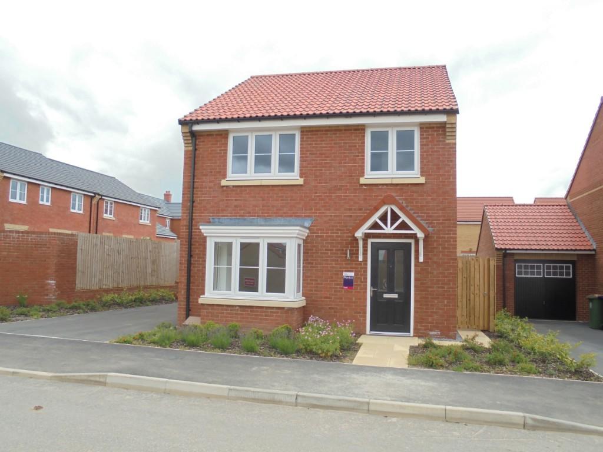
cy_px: 226
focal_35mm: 29
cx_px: 302
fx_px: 505
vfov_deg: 48.2
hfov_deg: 61.7
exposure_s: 1/320
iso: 100
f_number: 3.7
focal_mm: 5.3
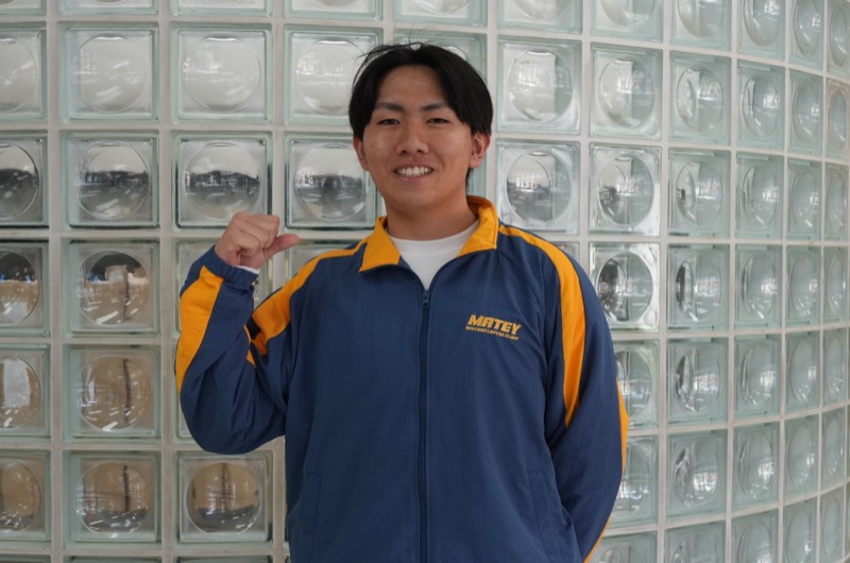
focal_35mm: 44
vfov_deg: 30.7
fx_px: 1025
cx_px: 425
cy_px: 282
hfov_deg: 45.0
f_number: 4.5
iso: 640
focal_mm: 29
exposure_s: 1/160
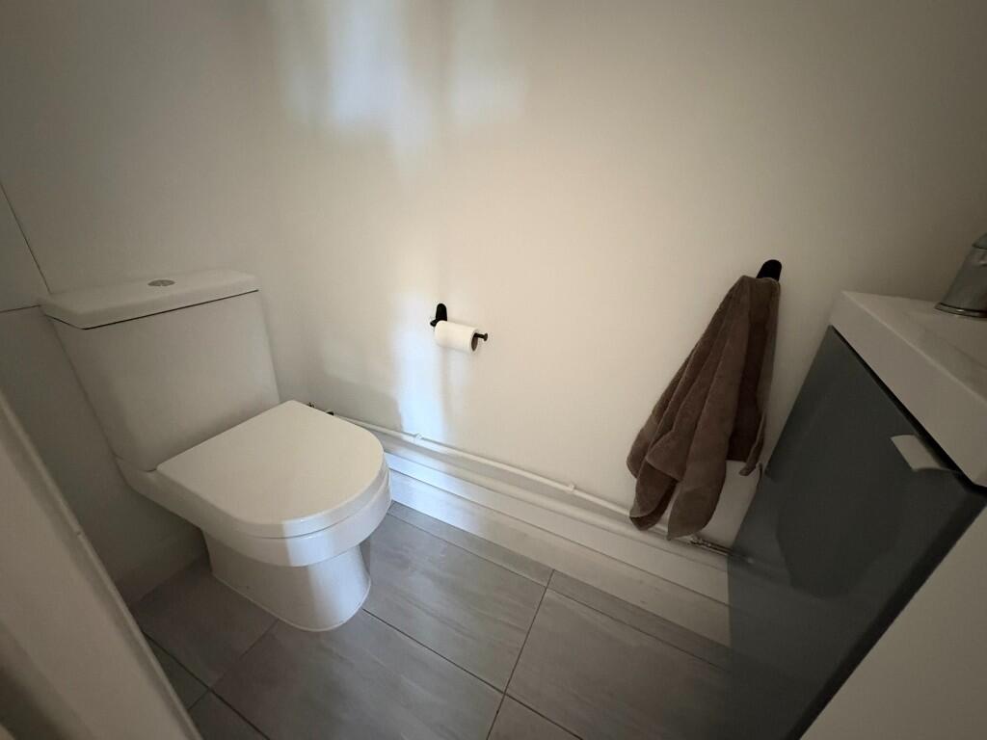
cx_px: 494
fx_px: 399
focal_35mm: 14
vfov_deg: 85.7
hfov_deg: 102.1
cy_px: 370
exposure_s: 1/40
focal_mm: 2.22
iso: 1000
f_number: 2.2
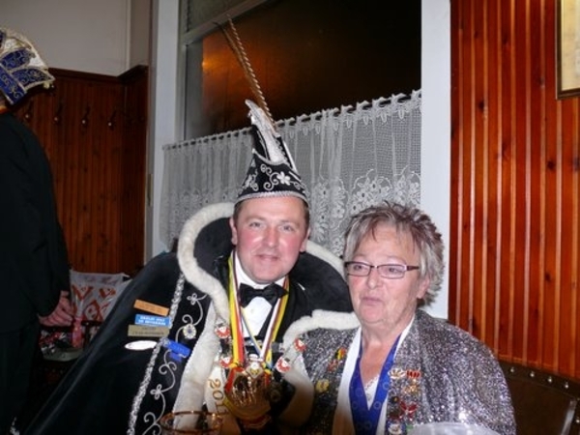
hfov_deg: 50.1
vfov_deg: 38.7
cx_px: 290
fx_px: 620
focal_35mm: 37
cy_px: 218
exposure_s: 1/30
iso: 100
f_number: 2.8
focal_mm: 7.9
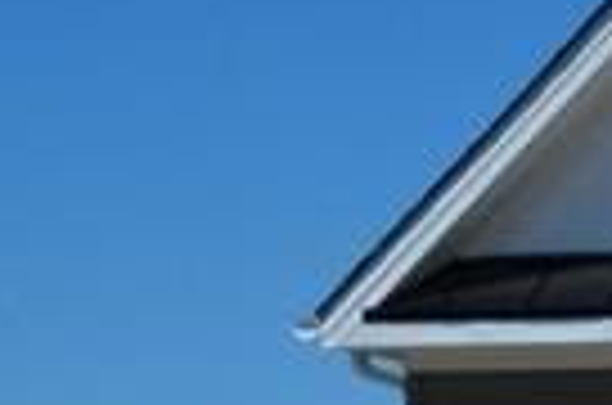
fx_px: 4902
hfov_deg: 6.1
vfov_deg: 4.7
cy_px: 295
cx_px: 2369
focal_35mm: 289
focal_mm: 24
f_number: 13
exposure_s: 1/200
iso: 100
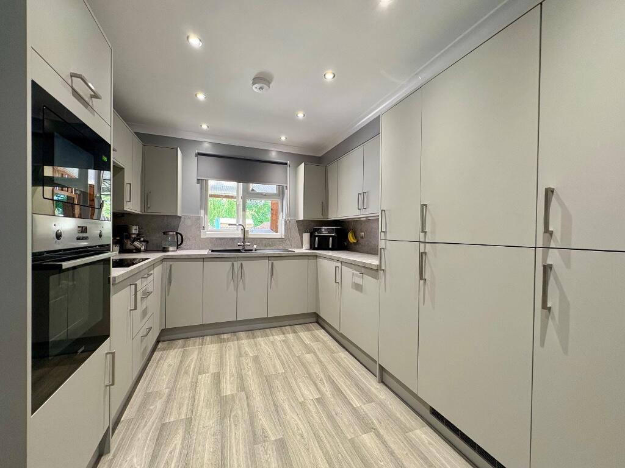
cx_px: 312
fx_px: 253
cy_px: 234
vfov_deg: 85.7
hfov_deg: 102.1
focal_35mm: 14
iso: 400
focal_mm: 2.22
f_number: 2.2
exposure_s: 1/100
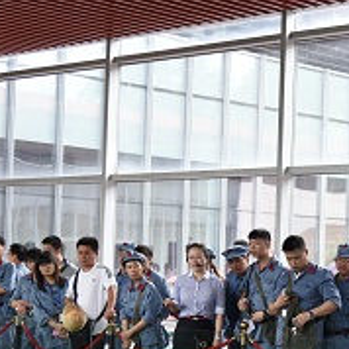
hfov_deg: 17.2
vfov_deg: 17.3
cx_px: 312
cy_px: 245
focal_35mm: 100
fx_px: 1141
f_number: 4
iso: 320
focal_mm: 35
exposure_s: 1/125
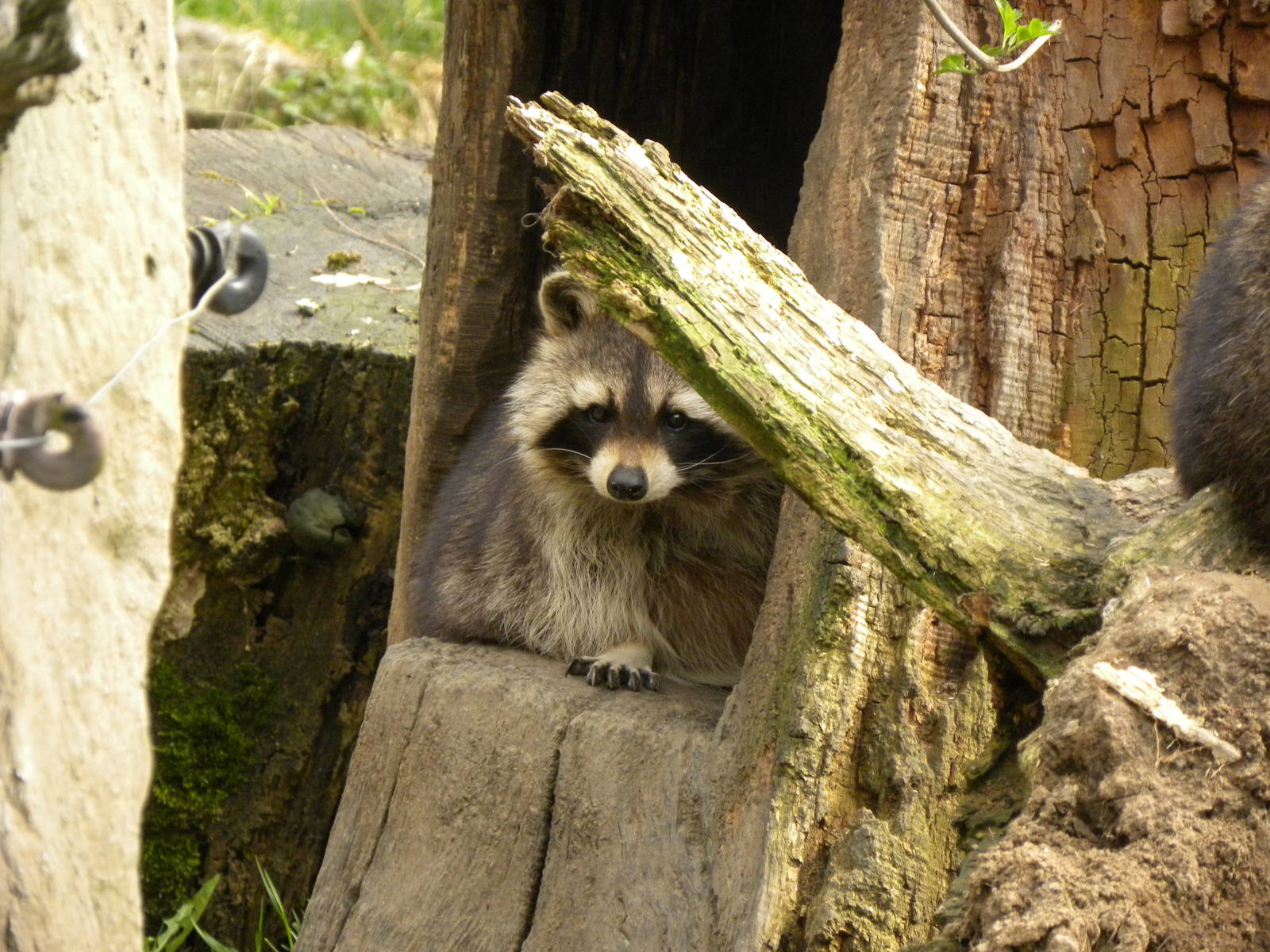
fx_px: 12364
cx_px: 635
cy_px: 476
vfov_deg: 4.4
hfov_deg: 5.9
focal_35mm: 337
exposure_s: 1/143
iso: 234
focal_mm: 59.9
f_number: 5
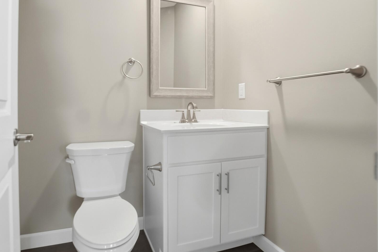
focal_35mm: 19
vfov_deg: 64.2
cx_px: 161
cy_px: 108
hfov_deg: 86.3
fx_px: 199
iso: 125
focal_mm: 10
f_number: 5.6
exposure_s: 1/90
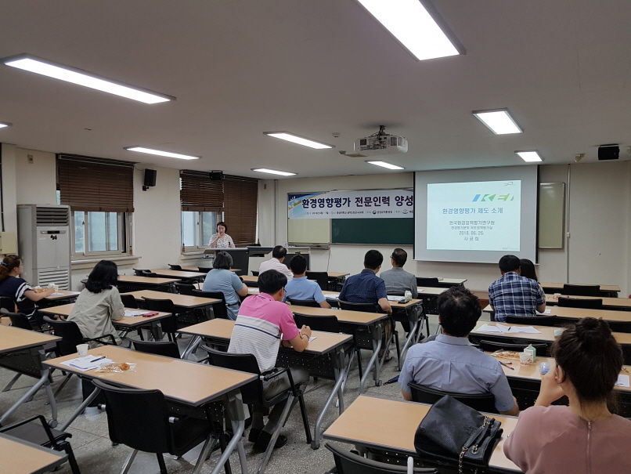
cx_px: 316
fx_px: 474
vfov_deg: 53.1
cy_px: 237
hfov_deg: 67.3
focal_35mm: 26
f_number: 1.7
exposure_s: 1/60
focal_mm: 4.2
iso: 50
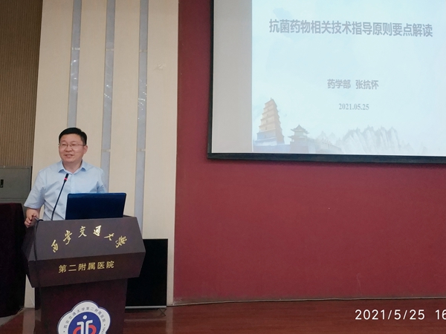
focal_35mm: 32
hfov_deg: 56.8
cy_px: 167
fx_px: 412
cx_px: 223
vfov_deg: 44.2
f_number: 2
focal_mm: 4.5
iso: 601
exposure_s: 1/17
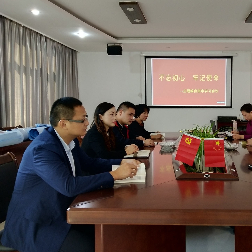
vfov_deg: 40.9
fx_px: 338
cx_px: 182
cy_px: 118
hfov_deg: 40.0
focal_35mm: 41
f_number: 1.8
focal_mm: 3.95
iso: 267
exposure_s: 1/50
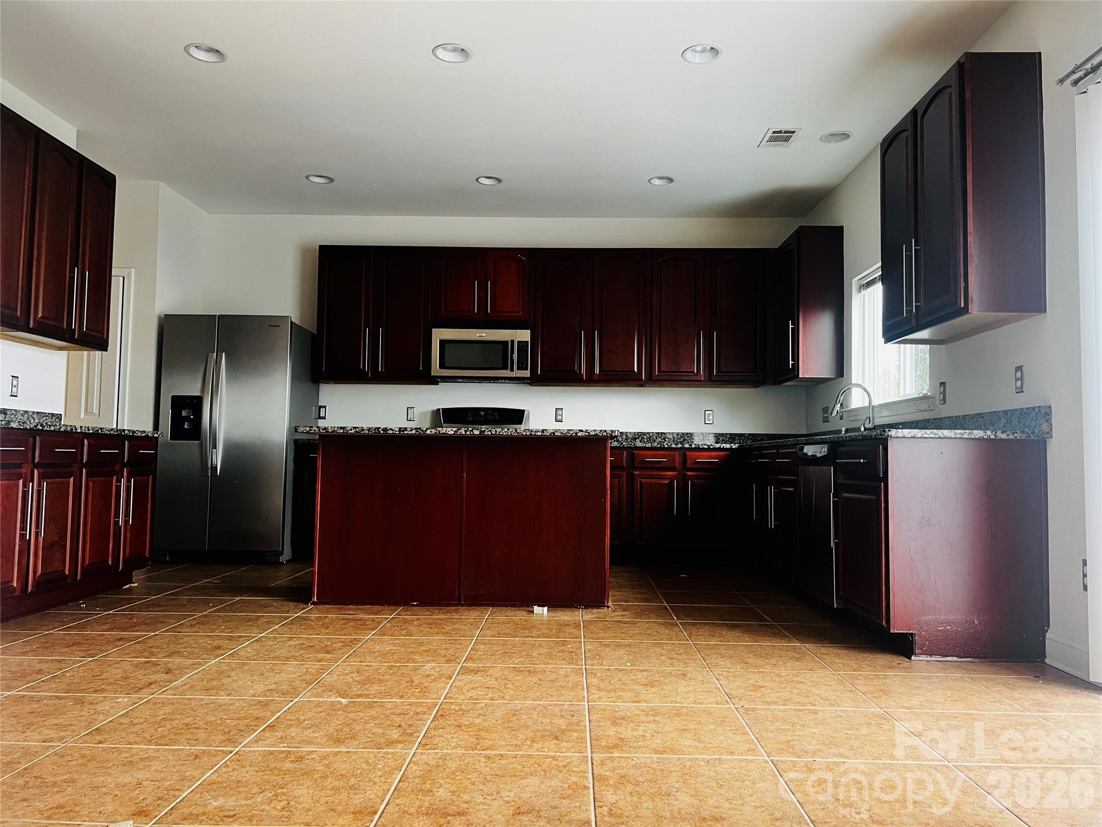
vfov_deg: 53.1
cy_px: 414
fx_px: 828
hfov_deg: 67.3
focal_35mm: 26
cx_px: 551
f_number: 1.5
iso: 125
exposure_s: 1/73
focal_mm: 5.7
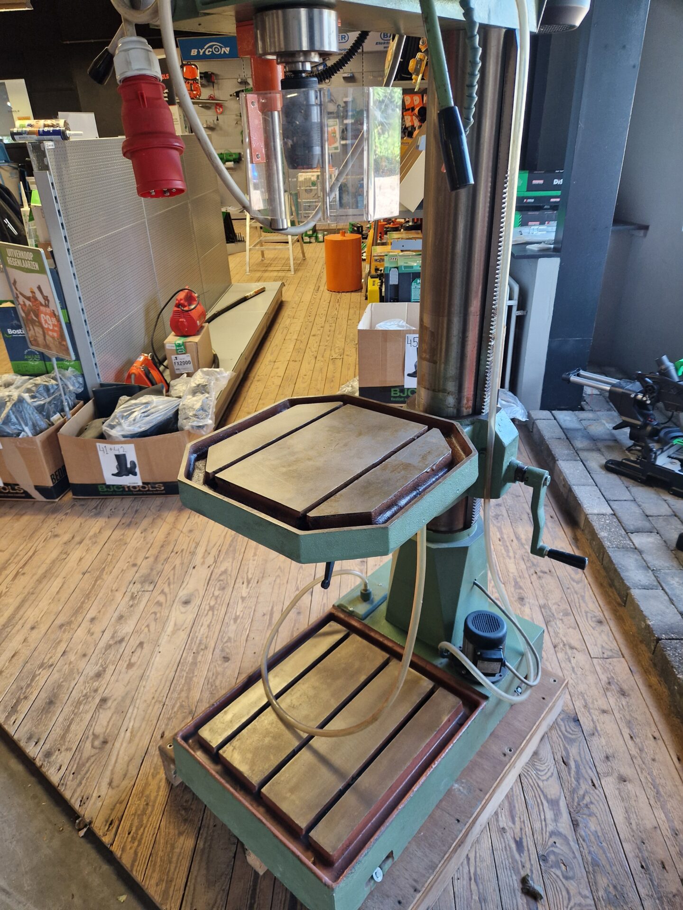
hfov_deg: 58.9
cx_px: 342
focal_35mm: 23
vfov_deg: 73.9
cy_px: 455
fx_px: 605
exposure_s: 1/100
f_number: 1.8
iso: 200
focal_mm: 5.4
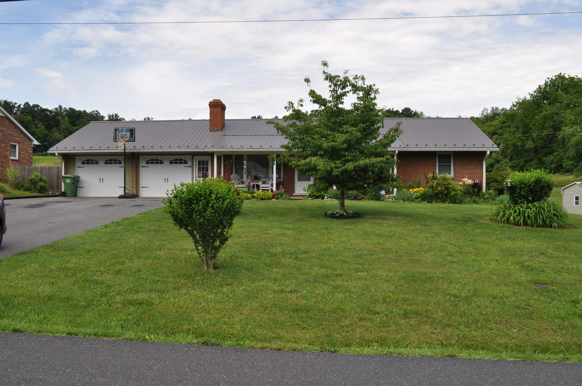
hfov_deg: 57.3
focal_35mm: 33
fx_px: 533
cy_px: 193
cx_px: 291
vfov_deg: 39.9
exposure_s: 1/200
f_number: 13
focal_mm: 22
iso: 200
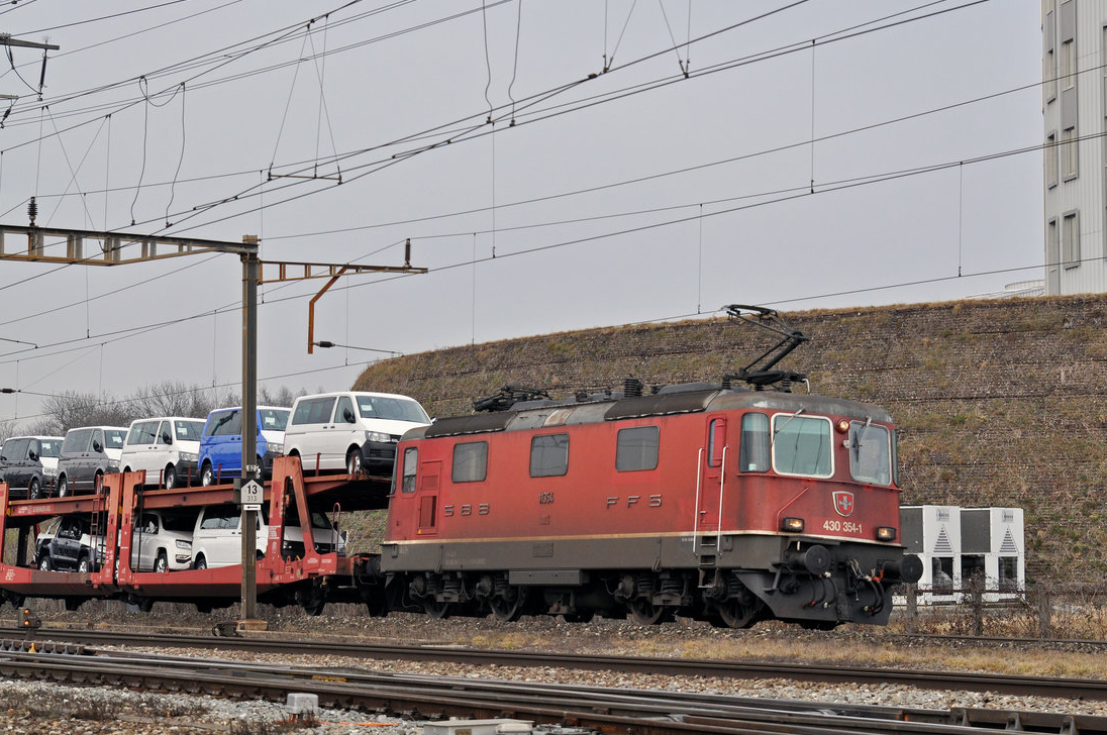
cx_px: 602
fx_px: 2826
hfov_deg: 22.2
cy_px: 379
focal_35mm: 92
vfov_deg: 14.8
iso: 400
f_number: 4.5
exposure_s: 1/800
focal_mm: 56
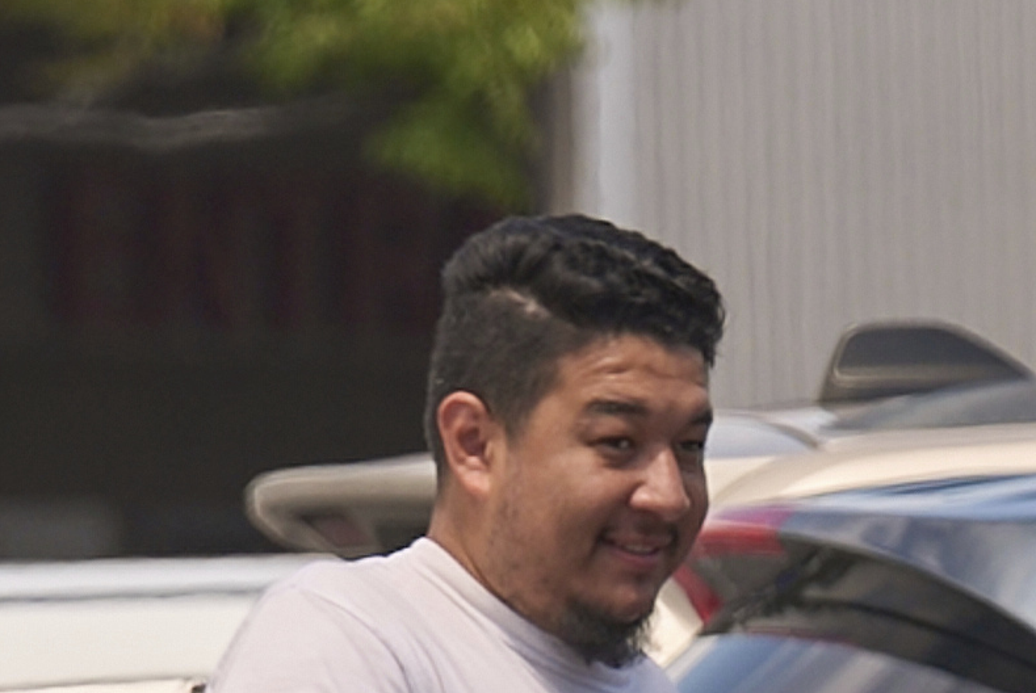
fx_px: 43790
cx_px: 437
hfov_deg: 1.4
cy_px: 378
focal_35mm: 1520
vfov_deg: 0.9
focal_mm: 200
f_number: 5
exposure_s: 1/800
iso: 250
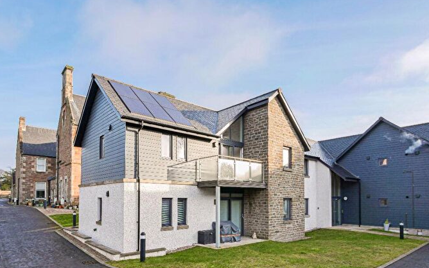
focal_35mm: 20
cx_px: 207
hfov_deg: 85.0
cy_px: 160
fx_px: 234
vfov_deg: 59.1
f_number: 5.6
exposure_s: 1/250
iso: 200
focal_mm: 9
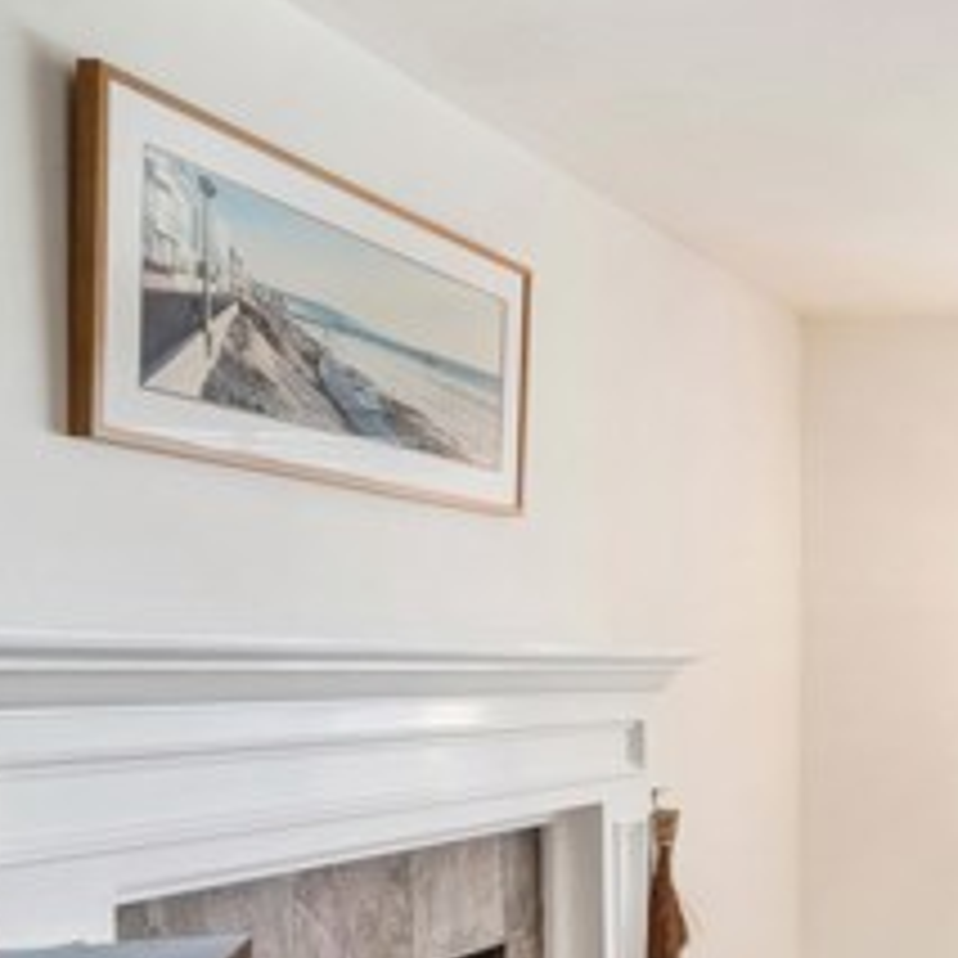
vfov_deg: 36.1
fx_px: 1440
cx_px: 1331
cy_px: 699
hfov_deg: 28.2
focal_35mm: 46
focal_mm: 18
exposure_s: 1/40
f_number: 8
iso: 125
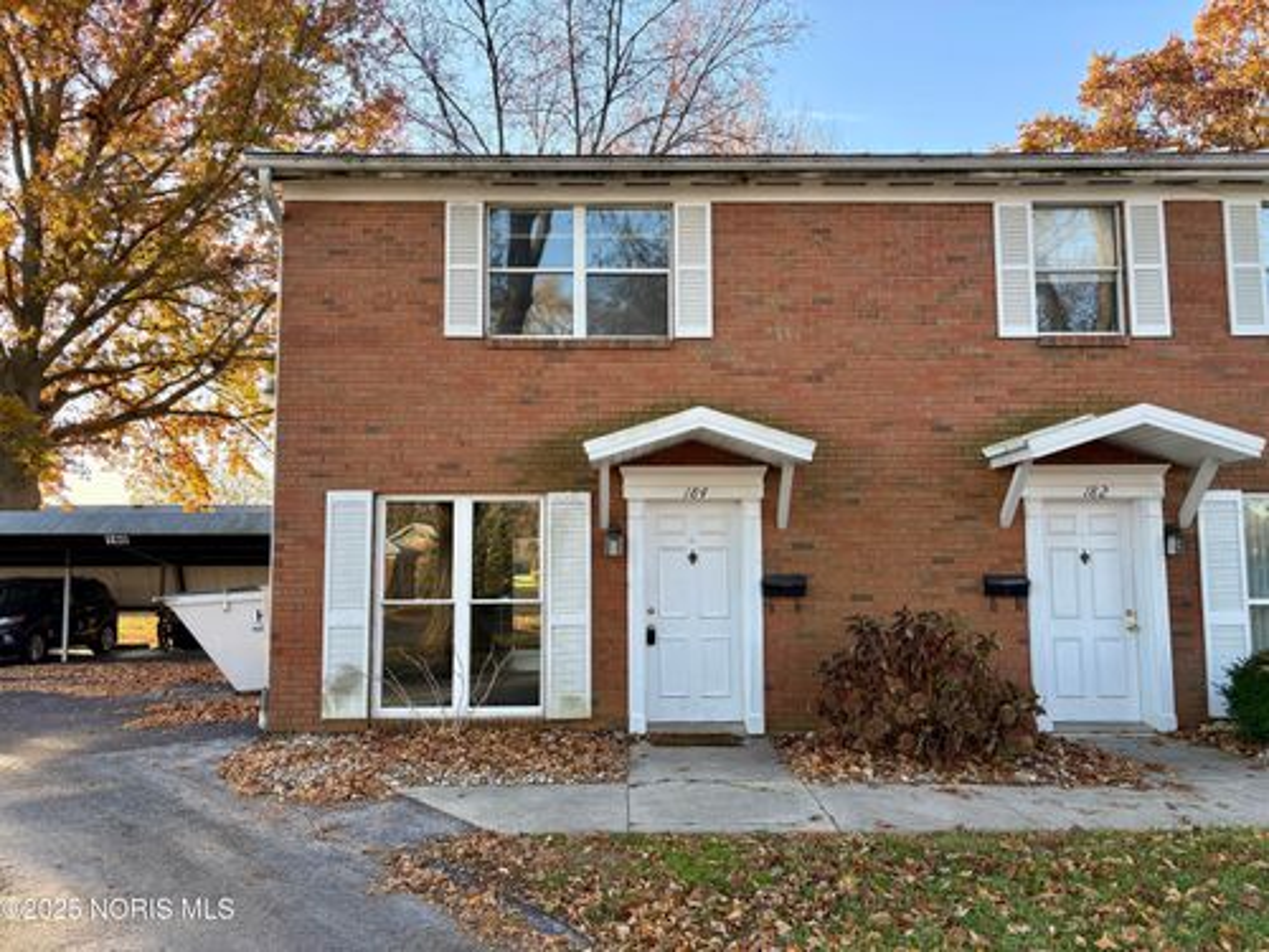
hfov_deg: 67.3
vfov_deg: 53.1
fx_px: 953
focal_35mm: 26
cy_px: 476
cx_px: 634
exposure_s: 1/444
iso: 64
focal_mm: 5.96
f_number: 1.6
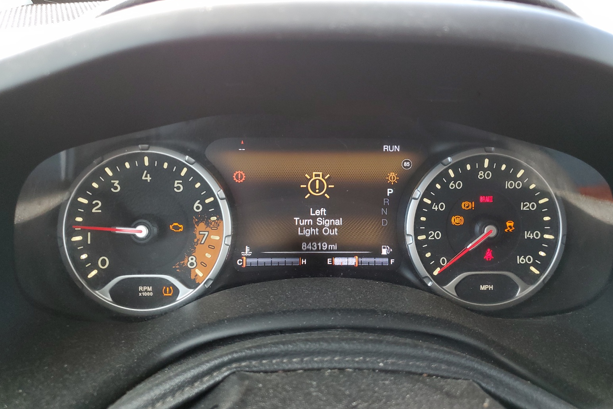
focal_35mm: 28
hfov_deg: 65.5
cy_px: 177
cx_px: 311
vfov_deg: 46.3
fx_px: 477
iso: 86
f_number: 1.5
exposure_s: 1/120
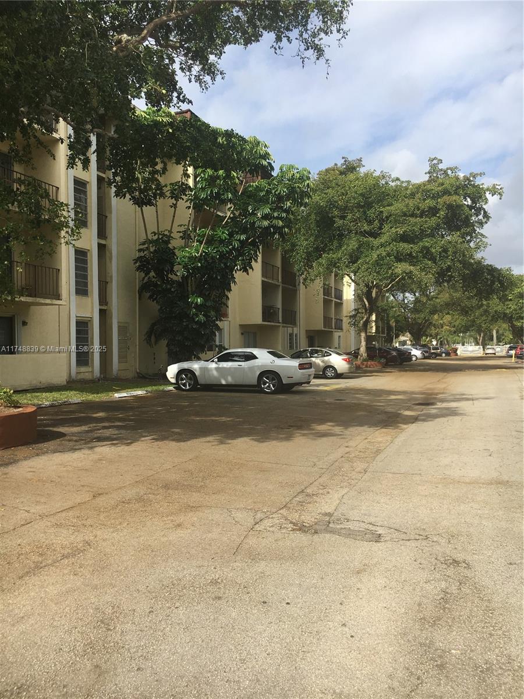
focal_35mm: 29
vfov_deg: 61.7
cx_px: 262
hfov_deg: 48.2
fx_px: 585
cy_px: 350
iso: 25
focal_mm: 4.15
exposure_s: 1/1603
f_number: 2.2
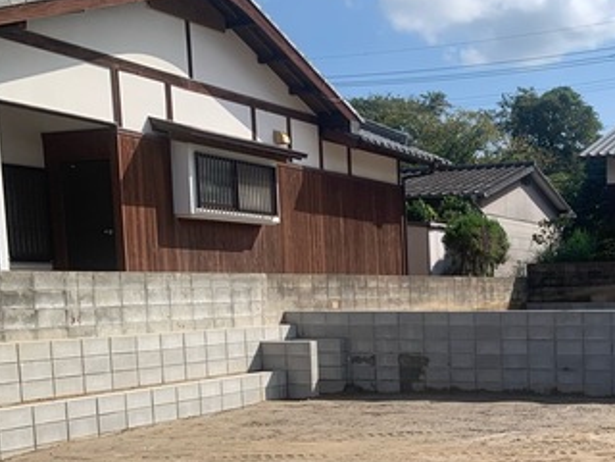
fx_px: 924
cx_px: 573
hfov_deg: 34.4
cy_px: 410
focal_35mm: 52
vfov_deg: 27.1
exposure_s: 1/2309
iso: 25
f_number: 1.8
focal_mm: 4.25
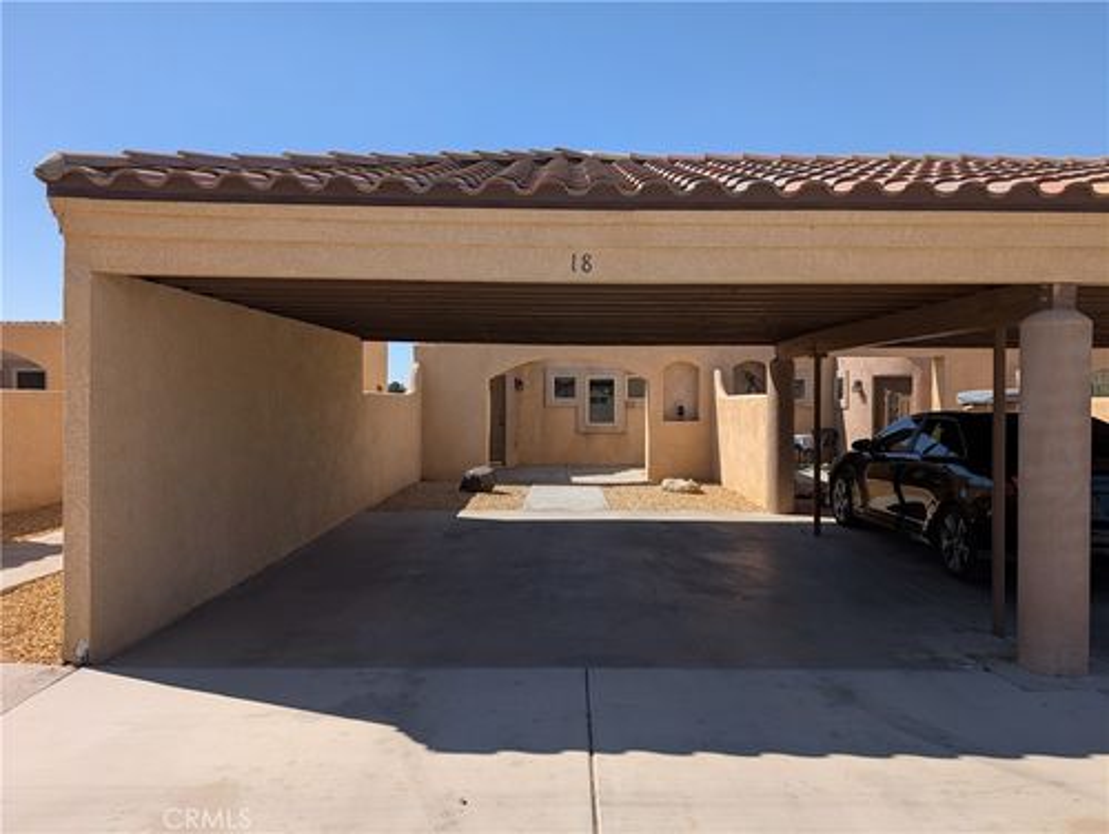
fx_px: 770
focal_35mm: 24
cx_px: 554
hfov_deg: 71.5
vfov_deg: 56.9
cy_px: 417
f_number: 1.68
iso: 21
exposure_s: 1/1232
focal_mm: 6.9
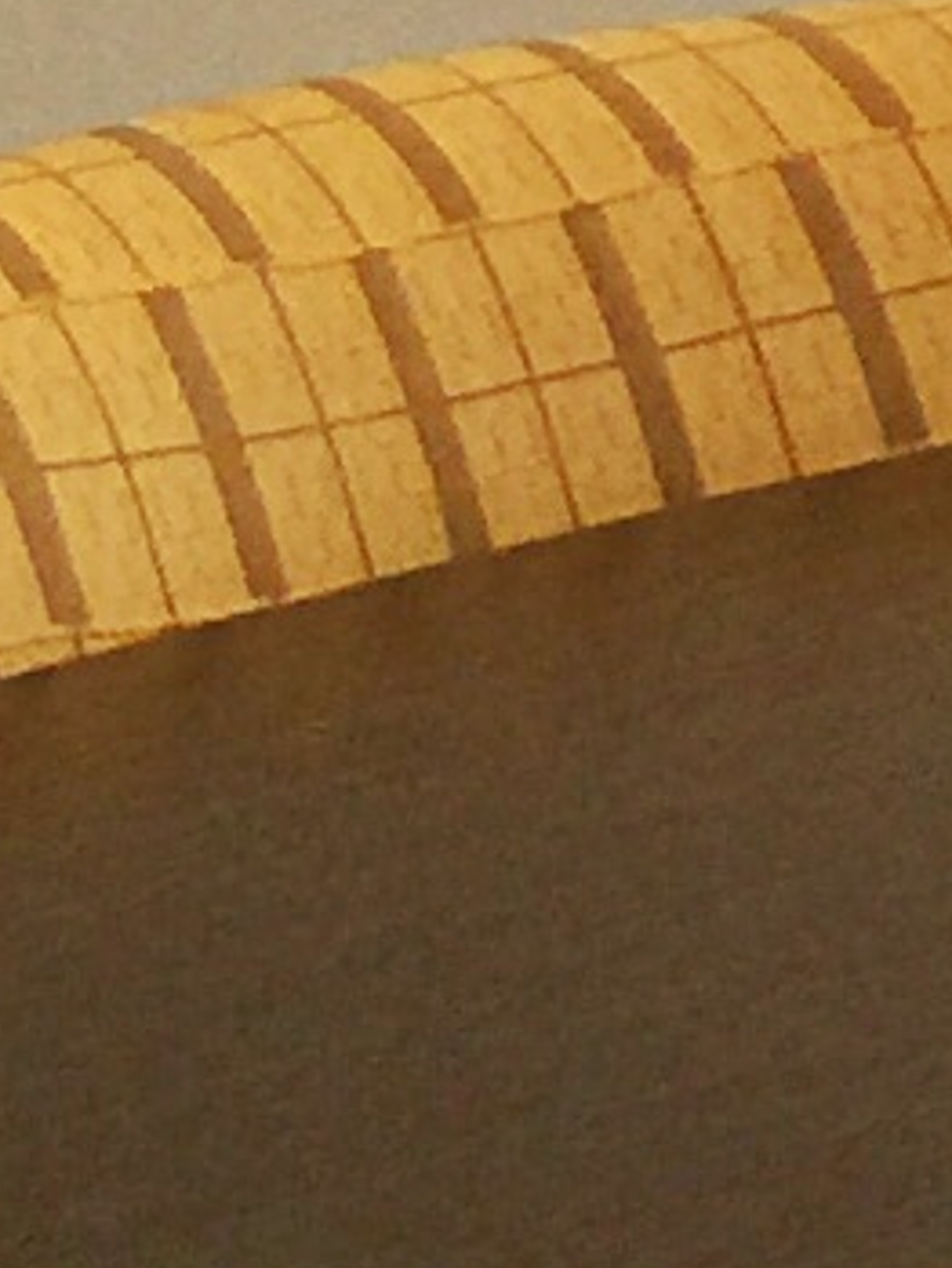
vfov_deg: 7.1
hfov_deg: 5.5
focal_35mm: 271
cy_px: -919
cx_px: 930
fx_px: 9931
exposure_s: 1/30
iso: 50
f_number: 2.2
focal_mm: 4.15
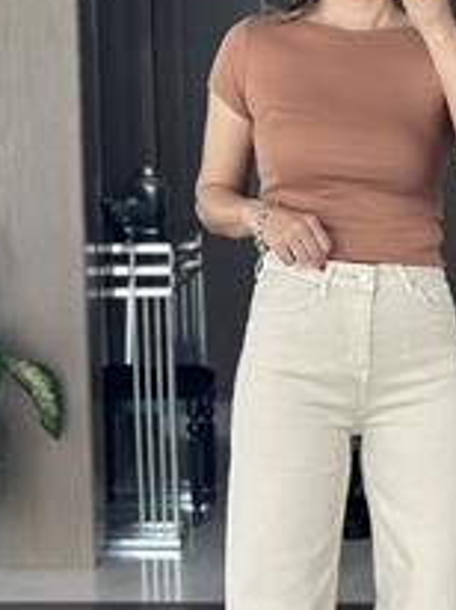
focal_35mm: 118
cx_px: 370
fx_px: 2077
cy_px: 373
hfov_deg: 12.5
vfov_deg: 16.7
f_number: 1.78
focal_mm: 6.86
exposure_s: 1/74
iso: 125
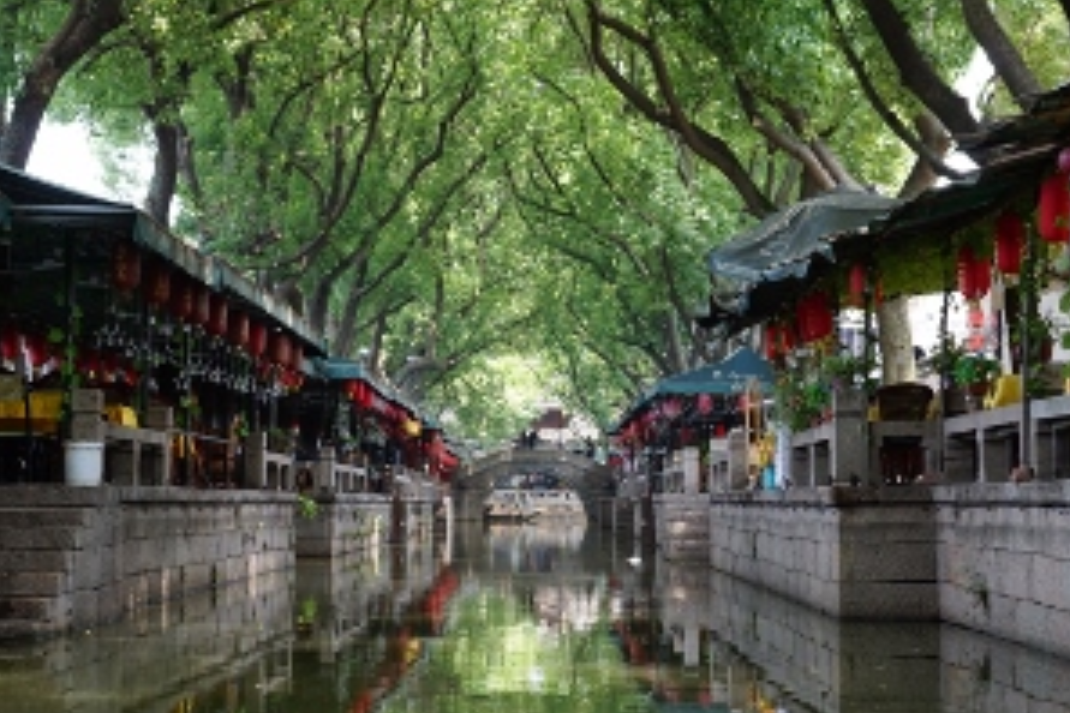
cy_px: 420
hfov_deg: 28.5
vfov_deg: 19.3
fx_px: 2100
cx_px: 458
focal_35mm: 71
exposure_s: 1/60
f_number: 4.5
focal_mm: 35
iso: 125
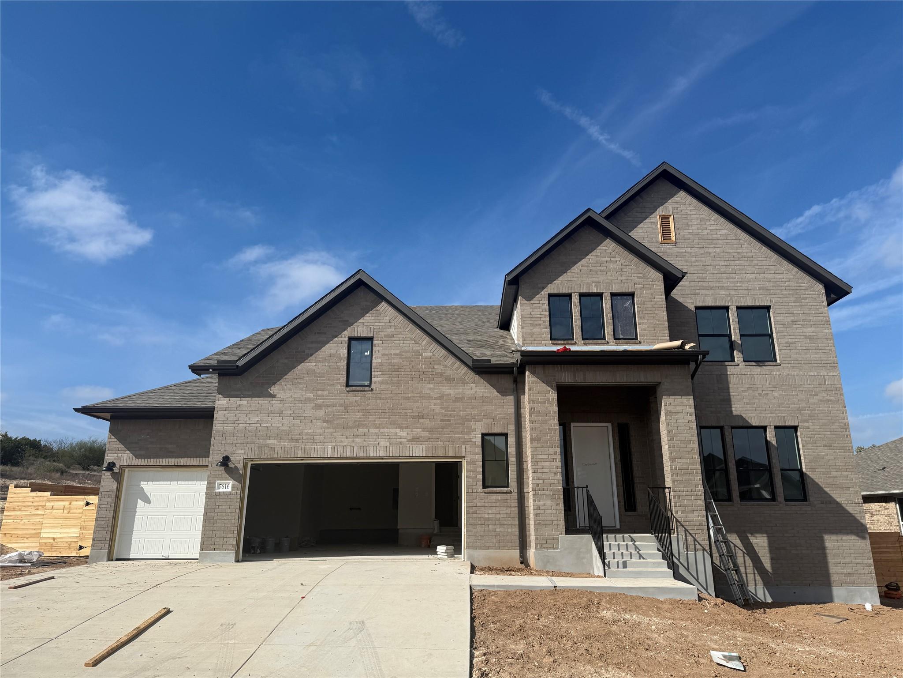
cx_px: 452
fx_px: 626
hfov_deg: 71.6
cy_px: 339
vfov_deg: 56.8
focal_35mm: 24
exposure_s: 1/6711
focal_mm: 6.76
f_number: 1.78
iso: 80
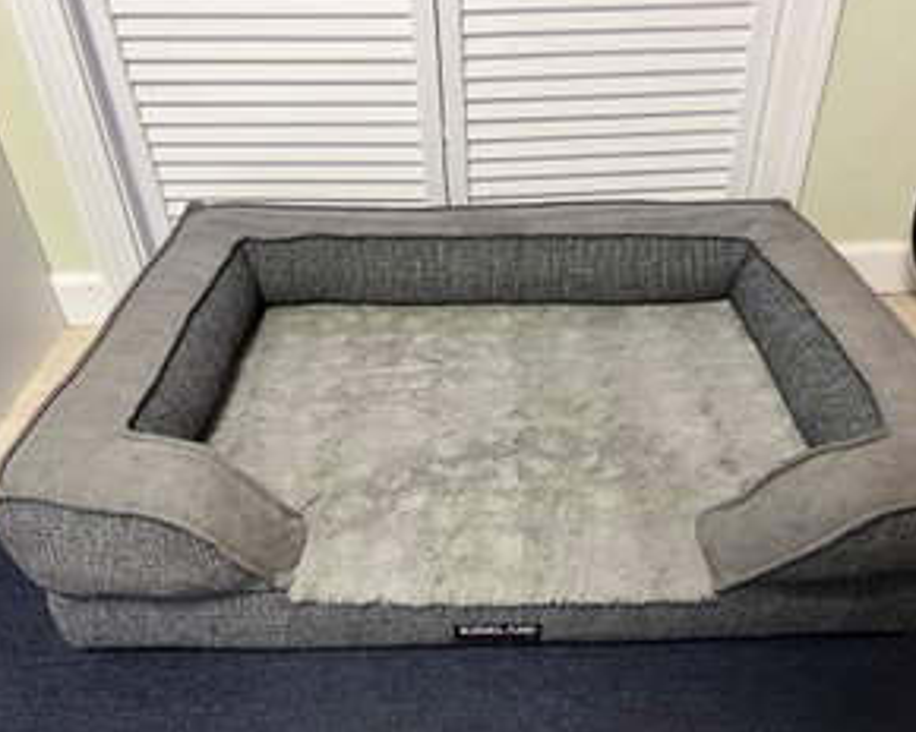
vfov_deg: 48.5
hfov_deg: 58.7
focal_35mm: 30
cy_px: 390
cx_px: 504
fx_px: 813
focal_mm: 5.7
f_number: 1.5
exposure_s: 1/60
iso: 250
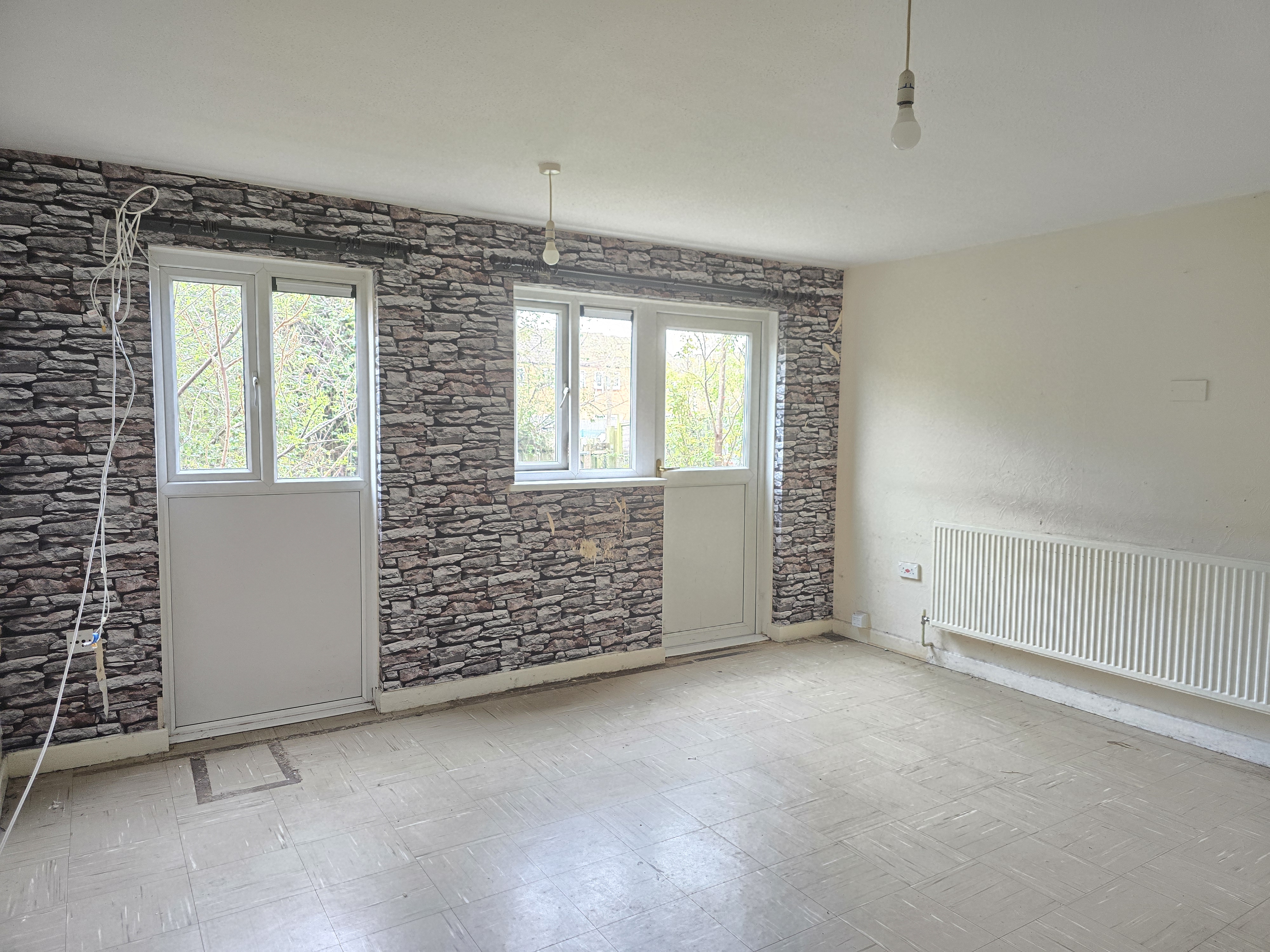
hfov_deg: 73.9
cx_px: 635
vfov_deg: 58.9
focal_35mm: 23
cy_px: 476
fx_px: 844
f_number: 1.7
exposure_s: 1/100
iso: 320
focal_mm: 6.3
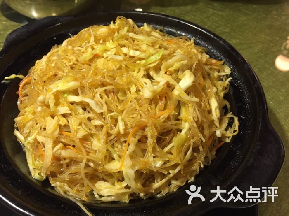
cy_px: 108
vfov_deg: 48.2
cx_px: 144
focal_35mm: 29
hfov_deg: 61.7
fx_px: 242
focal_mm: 4.15
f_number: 2.2
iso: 125
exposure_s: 1/30
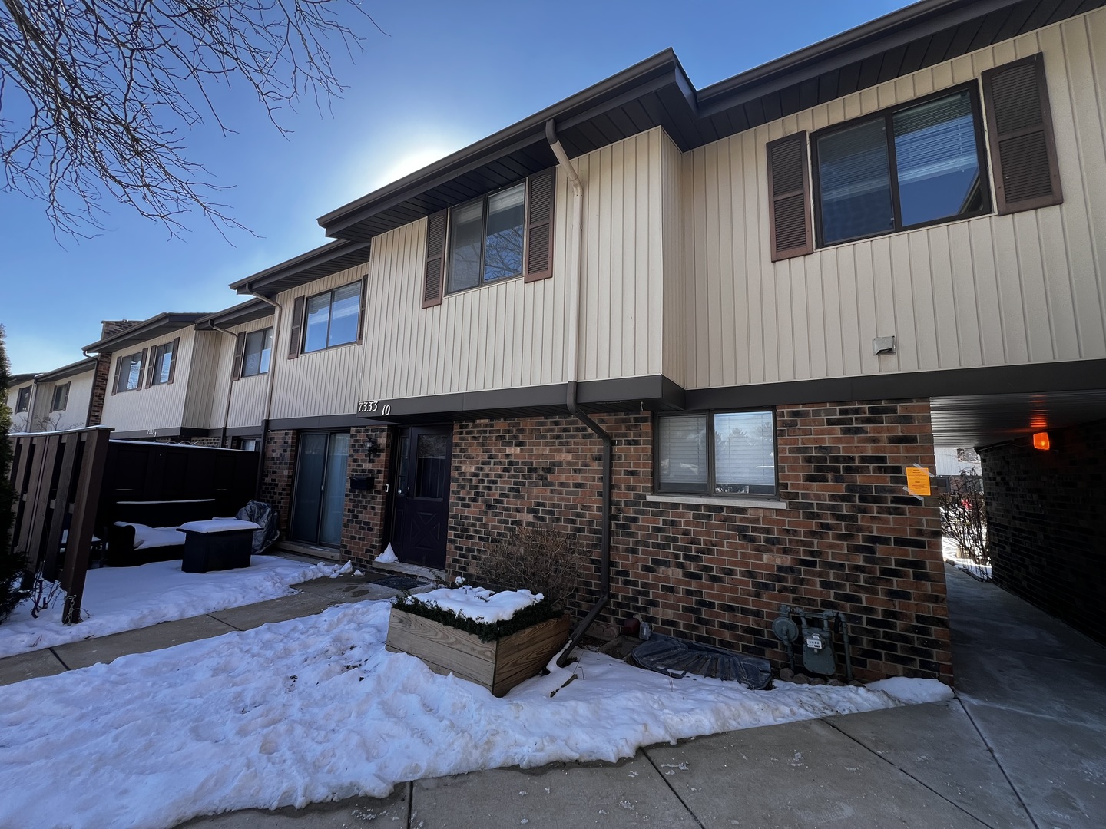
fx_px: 415
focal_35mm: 13
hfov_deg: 106.2
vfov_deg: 89.9
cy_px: 414
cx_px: 553
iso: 32
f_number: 1.8
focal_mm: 1.57
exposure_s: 1/419
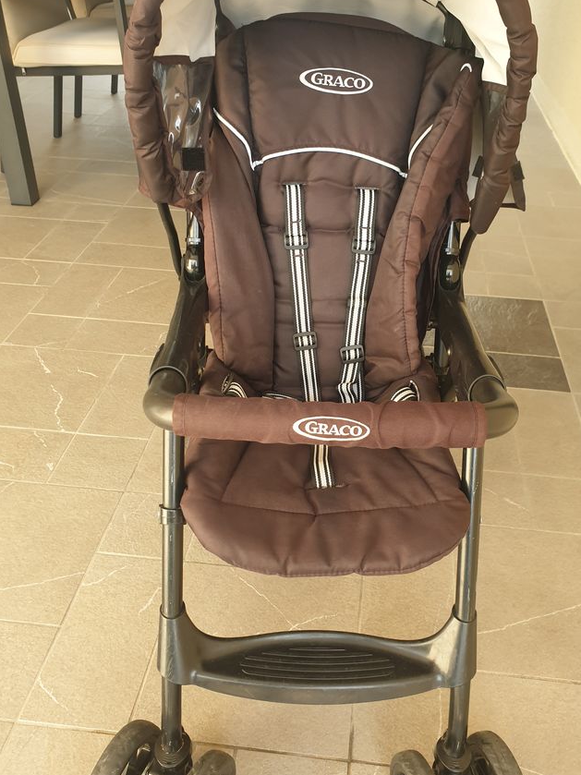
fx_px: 694
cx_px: 329
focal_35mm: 31
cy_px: 379
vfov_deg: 58.4
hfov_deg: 45.3
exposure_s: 1/100
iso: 80
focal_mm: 4.3
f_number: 2.4
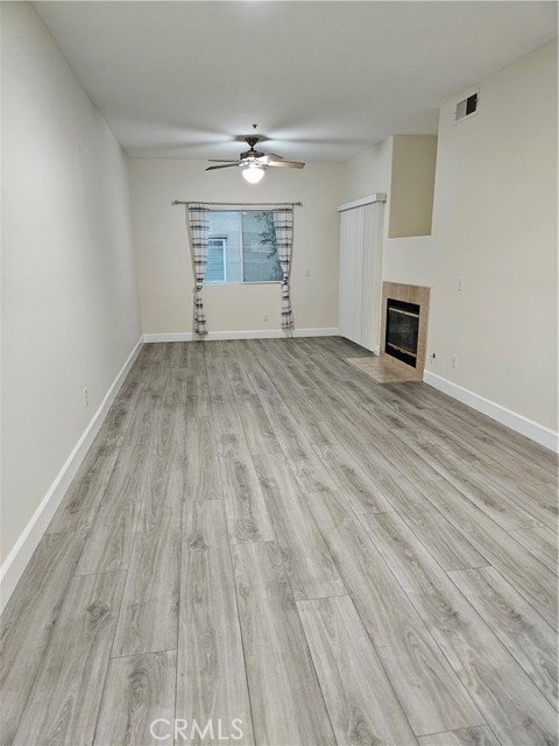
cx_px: 280
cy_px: 373
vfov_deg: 73.9
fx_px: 495
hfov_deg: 58.9
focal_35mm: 23
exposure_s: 1/120
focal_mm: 5.4
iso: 1000
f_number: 1.8
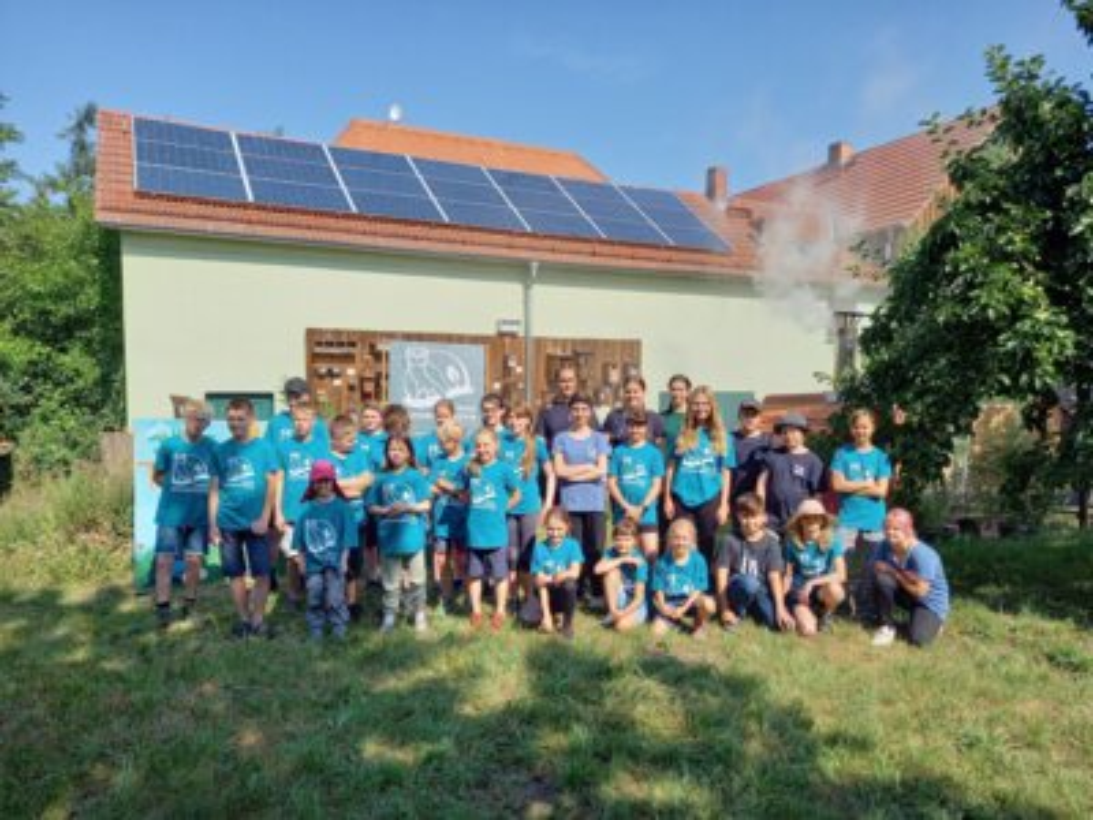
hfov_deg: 69.4
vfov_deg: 54.9
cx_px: 546
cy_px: 410
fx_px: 789
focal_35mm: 25
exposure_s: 1/823
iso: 50
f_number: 2
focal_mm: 4.6
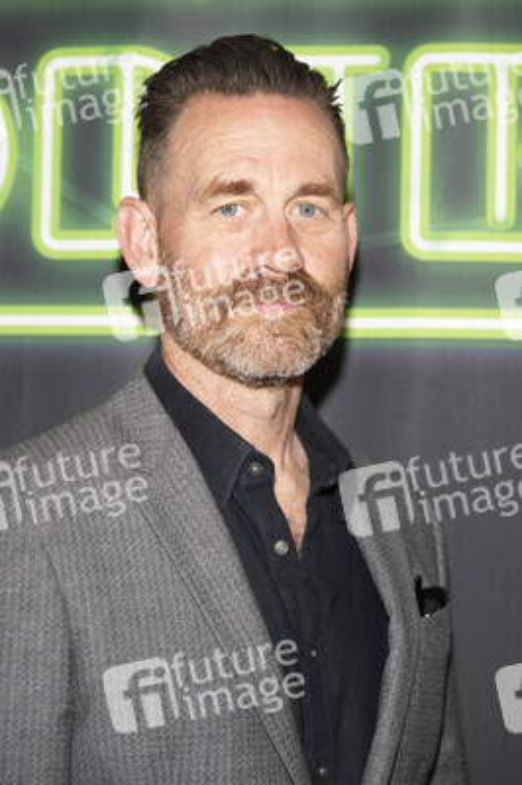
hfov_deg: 13.3
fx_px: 2244
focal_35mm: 103
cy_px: 392
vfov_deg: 19.8
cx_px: 261
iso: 800
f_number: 5.6
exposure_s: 1/200
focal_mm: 103
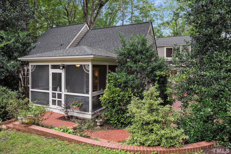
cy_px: 77
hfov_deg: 73.7
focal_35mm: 24
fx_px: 154
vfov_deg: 53.1
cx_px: 116
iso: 400
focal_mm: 24
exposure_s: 1/60
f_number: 6.3
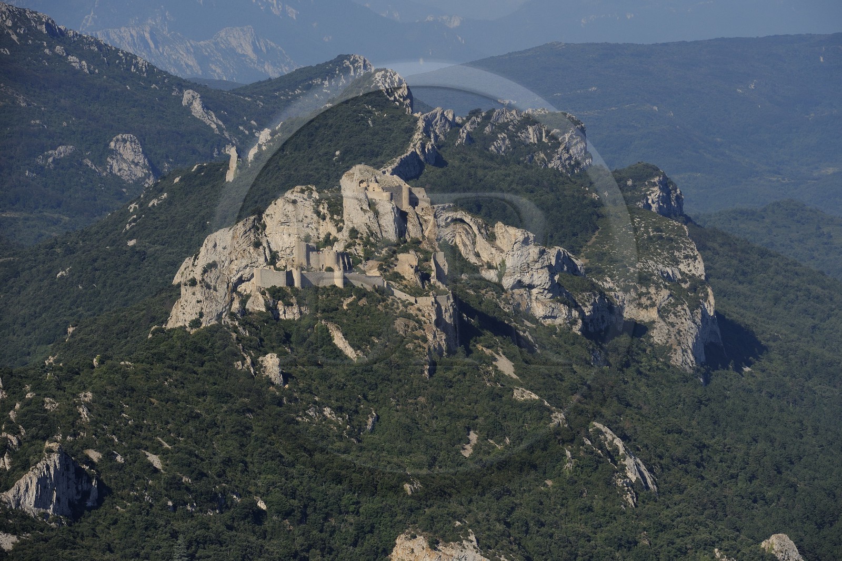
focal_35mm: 200
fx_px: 4677
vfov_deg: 6.9
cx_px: 421
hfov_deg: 10.3
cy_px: 280
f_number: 8
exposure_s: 1/1250
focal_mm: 200
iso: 400
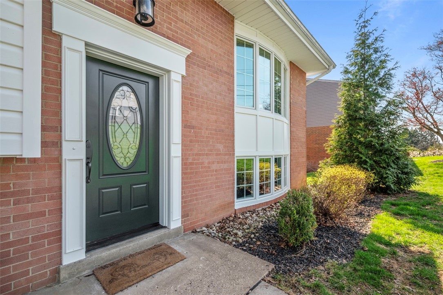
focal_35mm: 16
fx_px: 197
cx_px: 222
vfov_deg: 73.8
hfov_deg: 96.7
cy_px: 148
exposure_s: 1/640
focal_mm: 16
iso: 400
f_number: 4
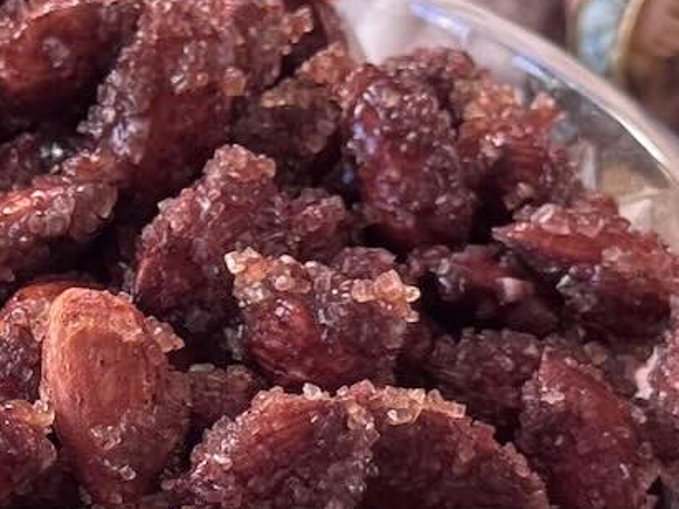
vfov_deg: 7.9
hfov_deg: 10.5
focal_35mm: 187
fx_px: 3667
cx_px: -30
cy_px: 466
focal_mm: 6.76
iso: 250
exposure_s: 1/58
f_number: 1.78
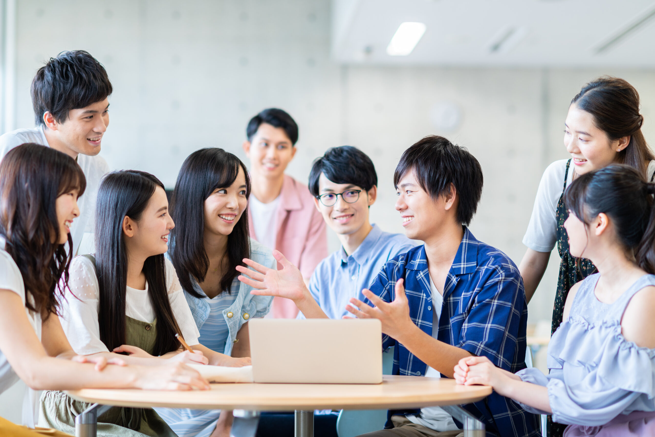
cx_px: 328
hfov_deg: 23.9
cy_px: 218
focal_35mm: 85
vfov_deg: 16.1
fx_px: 1547
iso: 400
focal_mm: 85
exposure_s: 1/60
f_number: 2.5
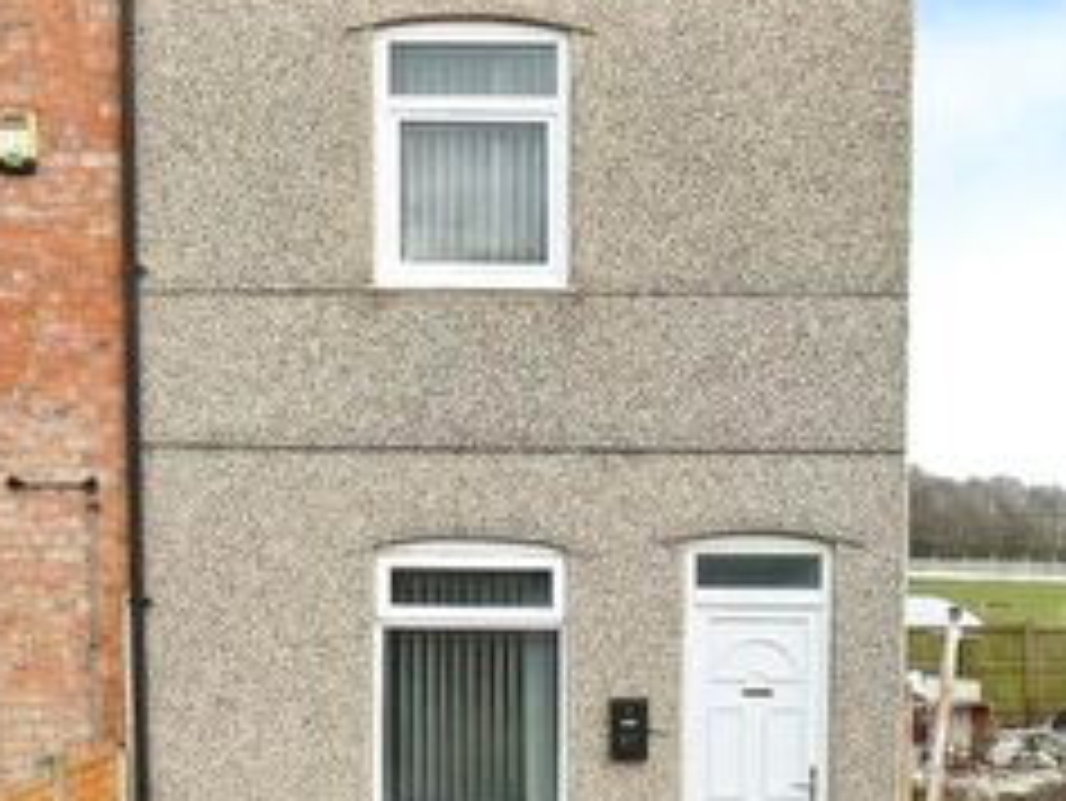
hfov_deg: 32.6
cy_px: 700
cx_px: 654
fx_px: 1818
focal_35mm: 59
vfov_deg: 24.2
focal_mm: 3.6
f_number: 2.8
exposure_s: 1/400
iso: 80
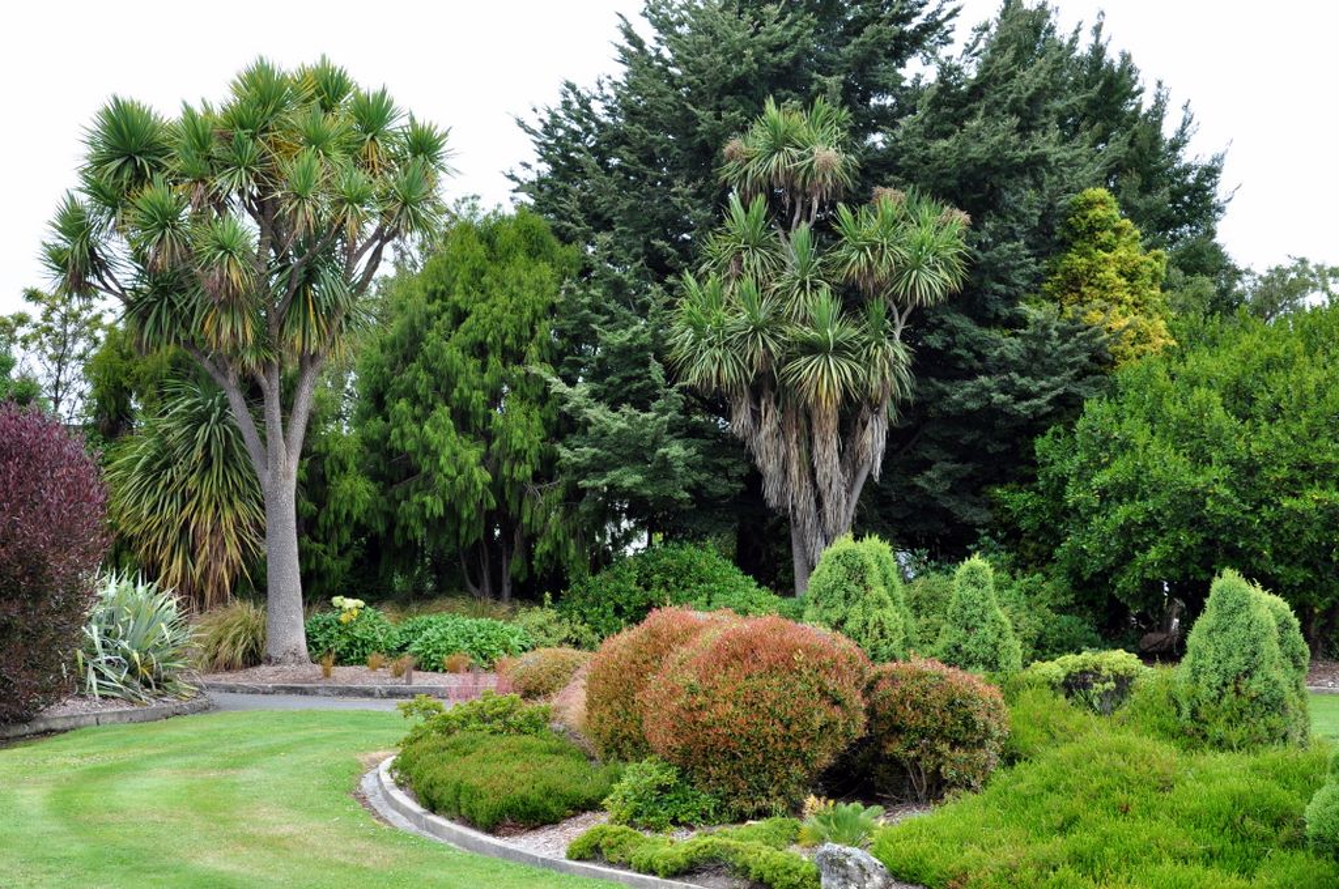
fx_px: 1950
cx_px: 670
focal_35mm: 52
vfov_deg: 25.7
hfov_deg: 37.9
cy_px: 444
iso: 200
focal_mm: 35
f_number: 9
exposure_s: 1/100
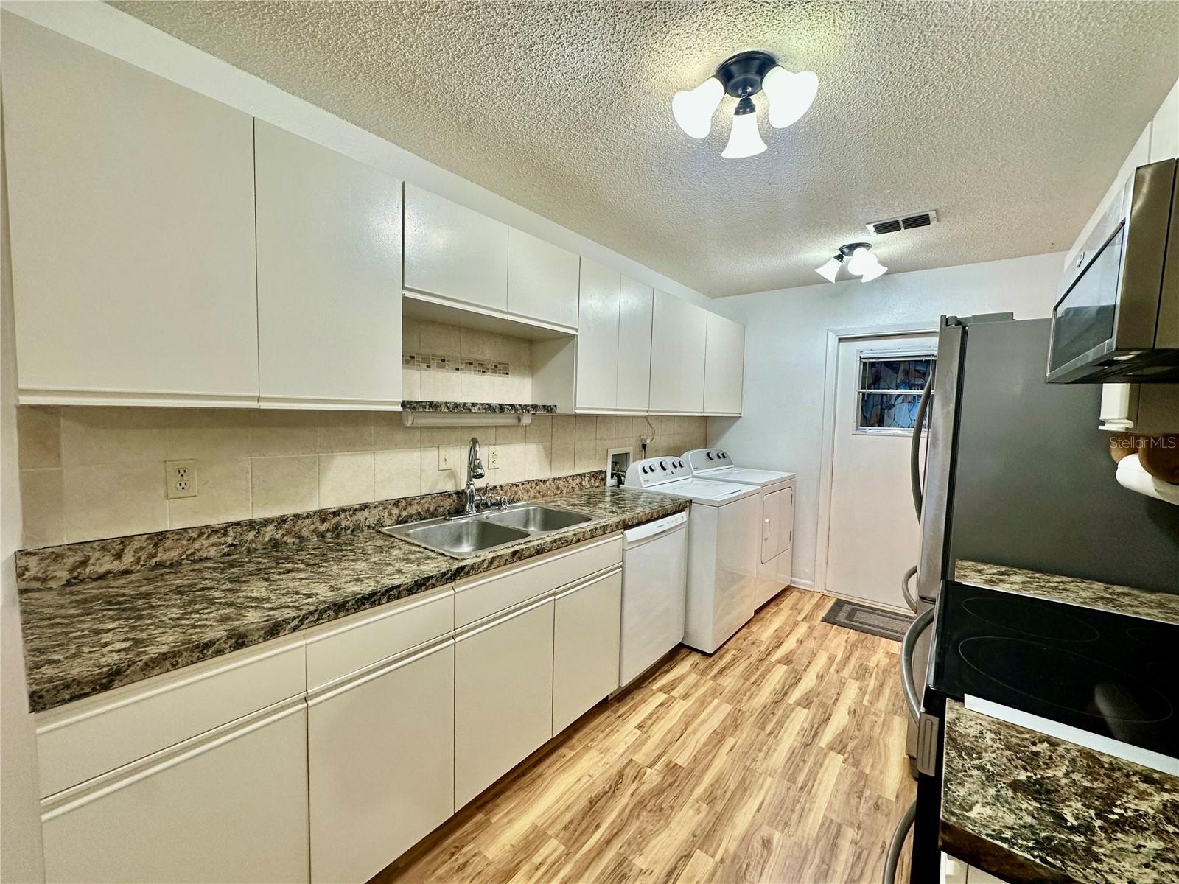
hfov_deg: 102.1
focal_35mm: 14
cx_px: 590
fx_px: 477
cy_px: 442
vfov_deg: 85.7
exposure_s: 1/120
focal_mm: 2.22
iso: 160
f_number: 2.2
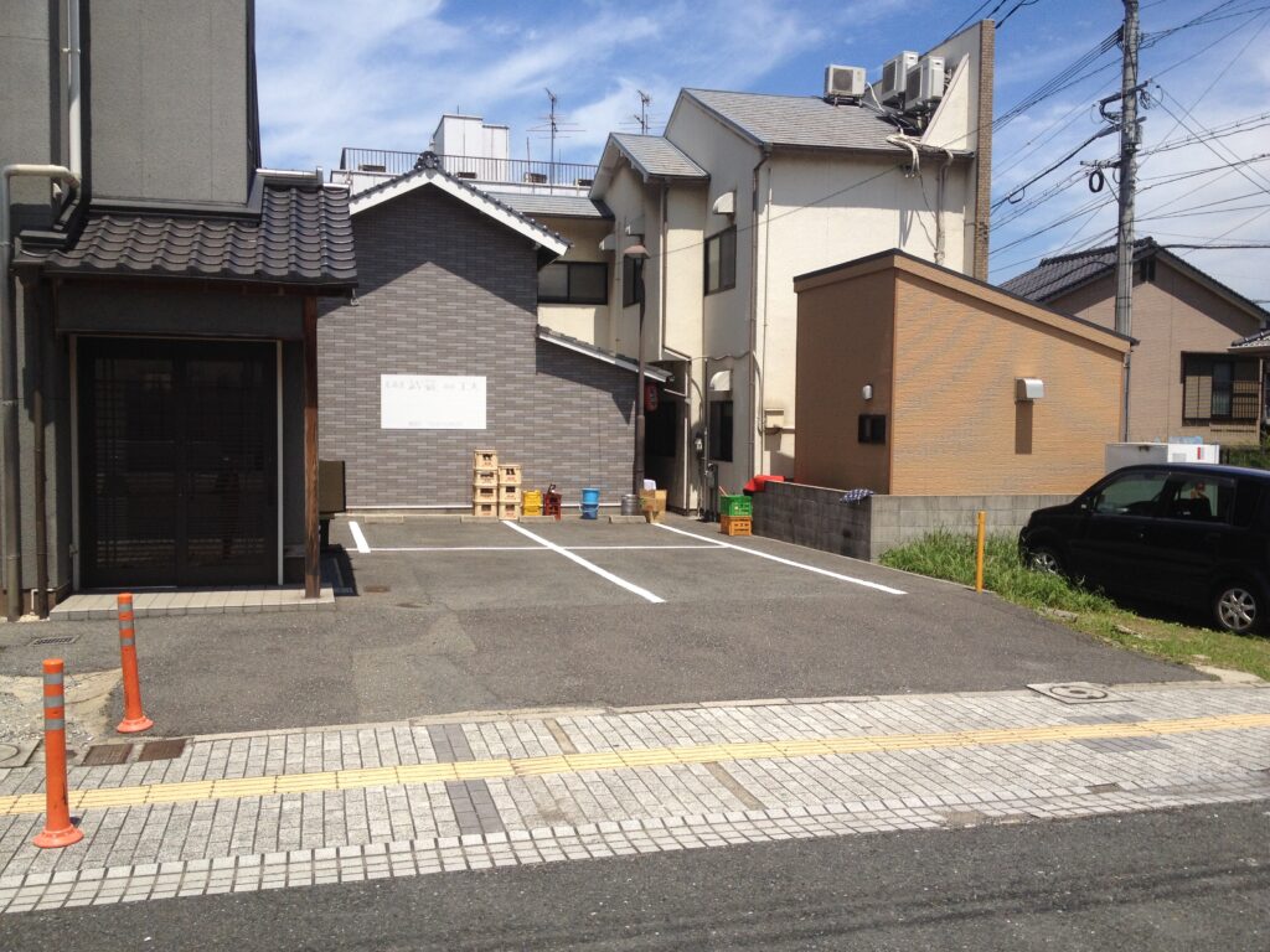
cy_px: 476
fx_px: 1284
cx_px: 635
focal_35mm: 35
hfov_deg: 52.6
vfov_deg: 40.7
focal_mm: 4.28
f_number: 2.4
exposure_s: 1/2208
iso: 50
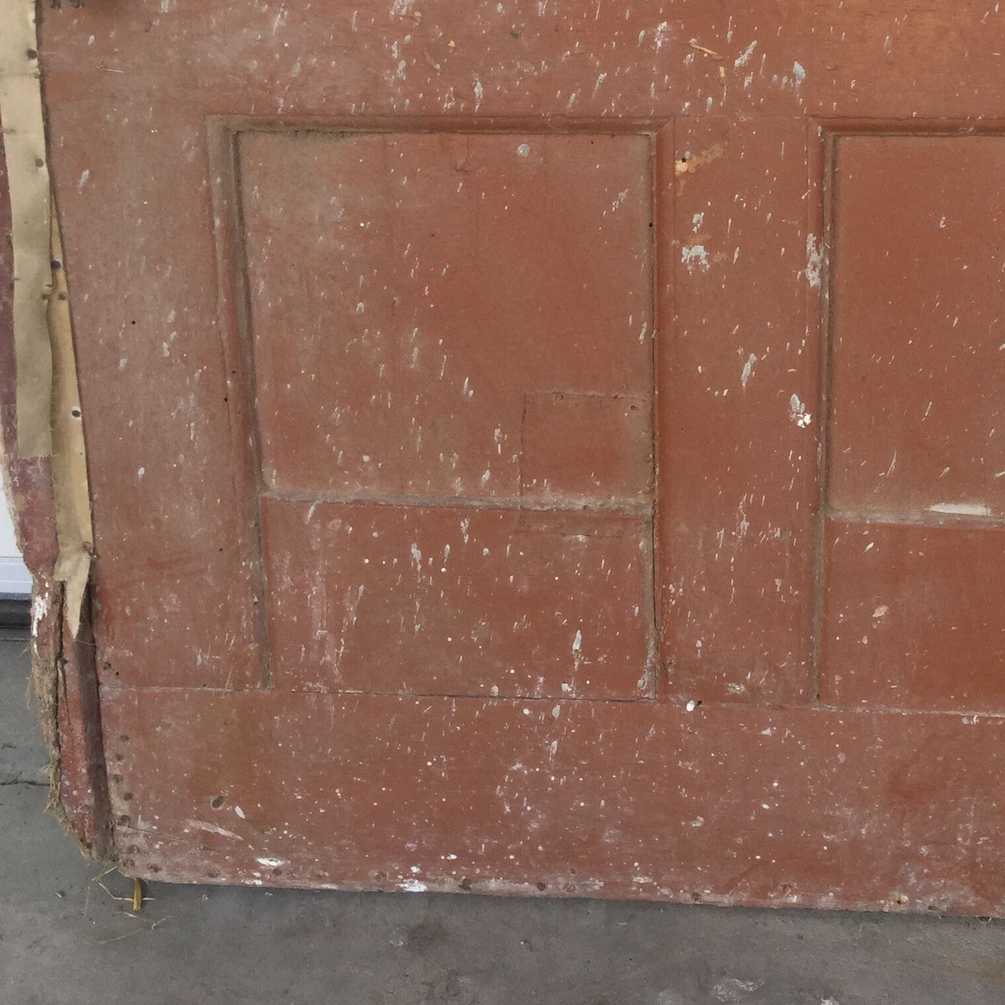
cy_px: 251
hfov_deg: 28.7
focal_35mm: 59
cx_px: 747
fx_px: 1938
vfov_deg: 28.6
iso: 25
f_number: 2.4
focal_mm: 3.3
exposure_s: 1/100
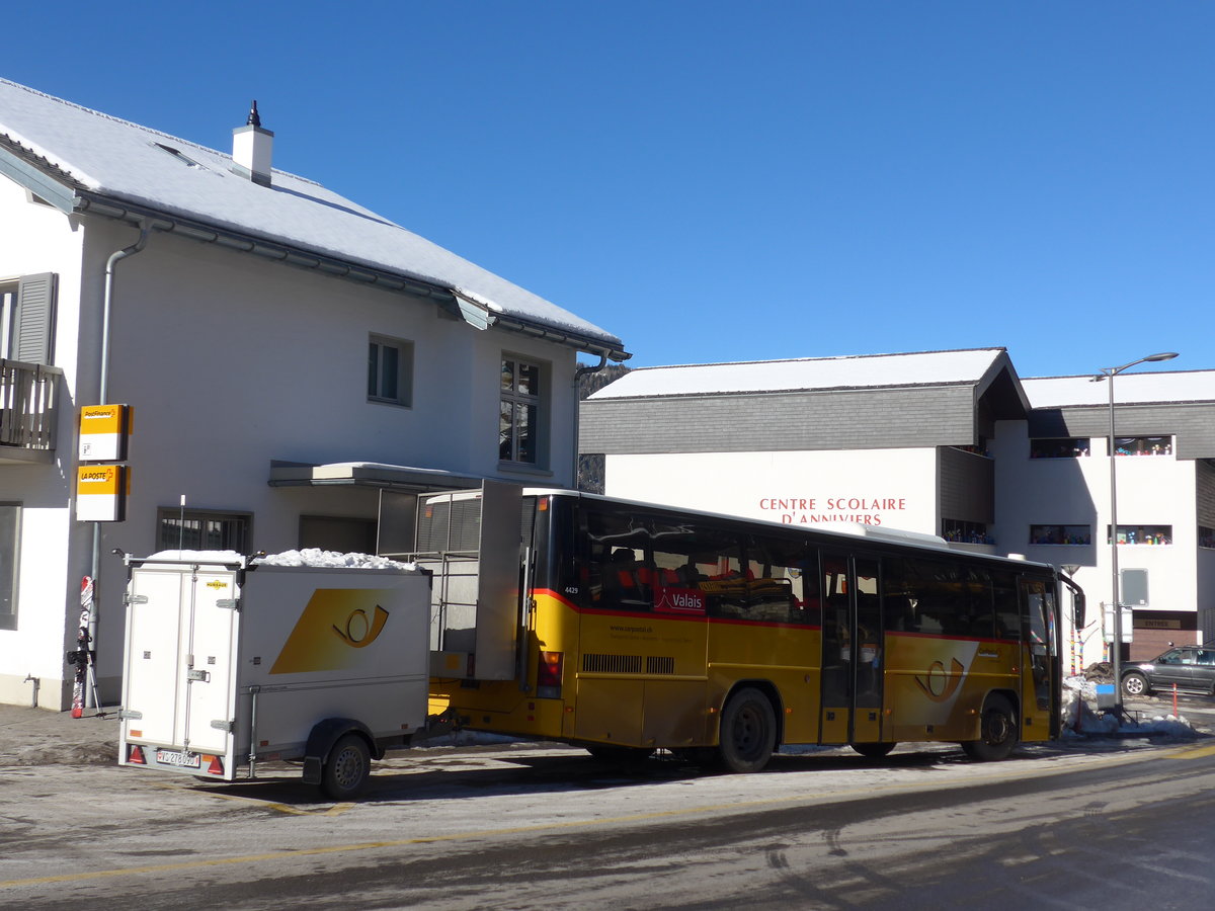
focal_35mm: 41
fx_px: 1439
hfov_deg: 45.8
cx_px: 608
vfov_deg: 35.1
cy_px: 456
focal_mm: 8.4
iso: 80
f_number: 3.2
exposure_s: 1/2000
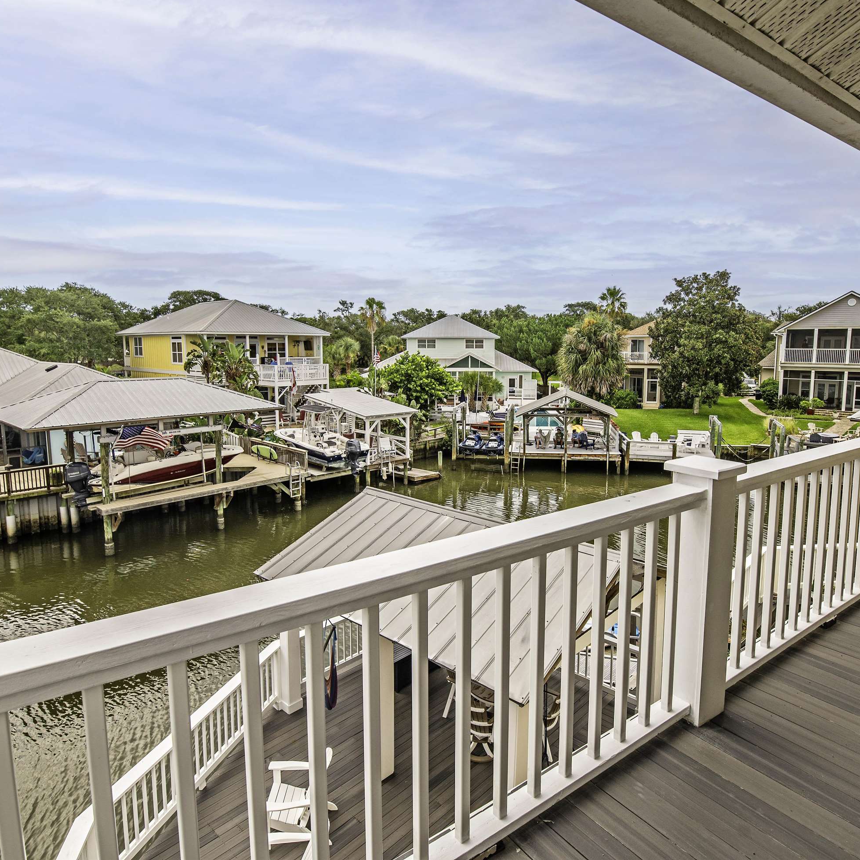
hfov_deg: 74.7
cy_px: 412
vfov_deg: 74.8
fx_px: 562
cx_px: 461
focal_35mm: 20
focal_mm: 15
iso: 320
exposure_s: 1/320
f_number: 5.6
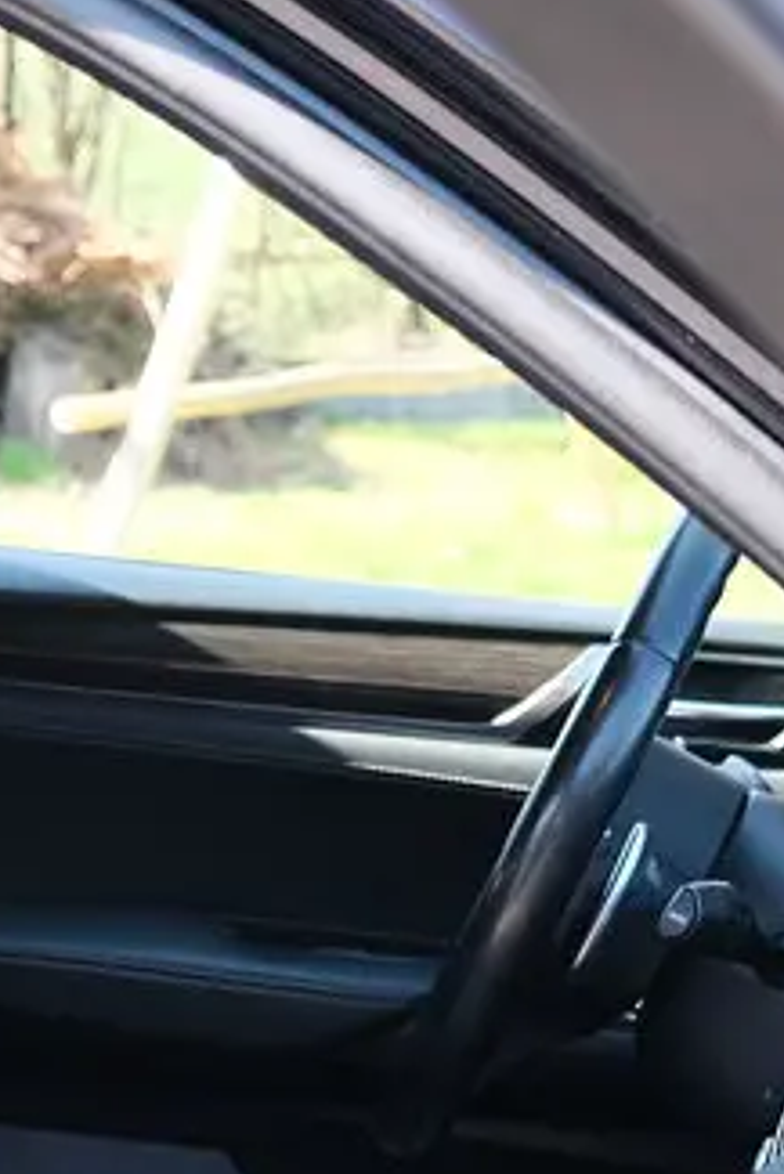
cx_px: -168
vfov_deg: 16.3
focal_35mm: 122
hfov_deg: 11.0
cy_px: 1263
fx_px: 3981
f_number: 3.6
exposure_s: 1/85
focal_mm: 23.3
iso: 320
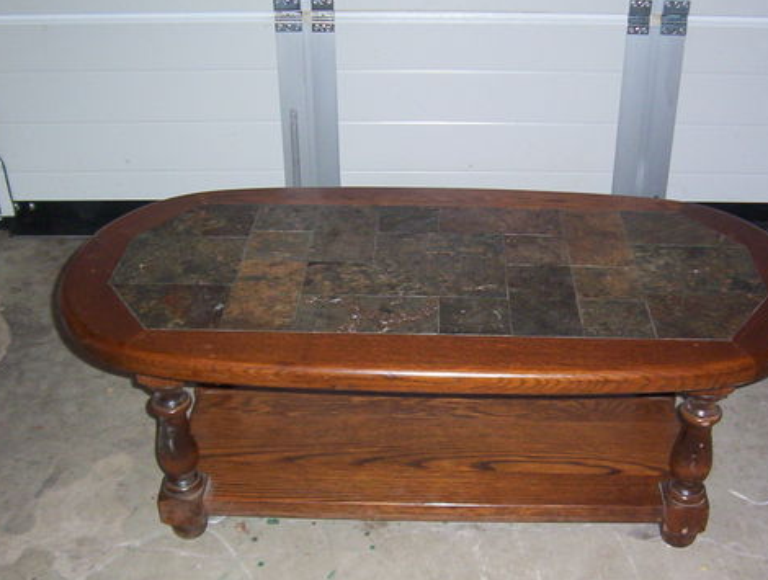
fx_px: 1023
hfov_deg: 41.1
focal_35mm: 46
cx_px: 420
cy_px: 352
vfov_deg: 31.6
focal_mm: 5.54
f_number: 2.76
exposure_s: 1/30
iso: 140
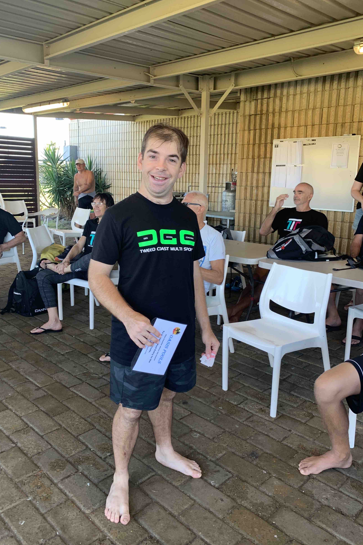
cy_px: 264
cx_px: 183
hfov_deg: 46.4
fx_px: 423
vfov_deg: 65.5
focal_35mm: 28
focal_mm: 4.25
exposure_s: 1/100
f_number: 1.8
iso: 40
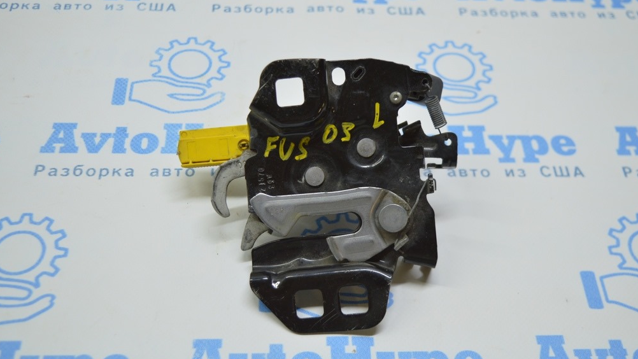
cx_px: 318
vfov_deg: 25.7
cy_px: 195
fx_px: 787
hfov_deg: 44.1
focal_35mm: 47
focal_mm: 29
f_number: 4.2
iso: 400
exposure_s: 1/60
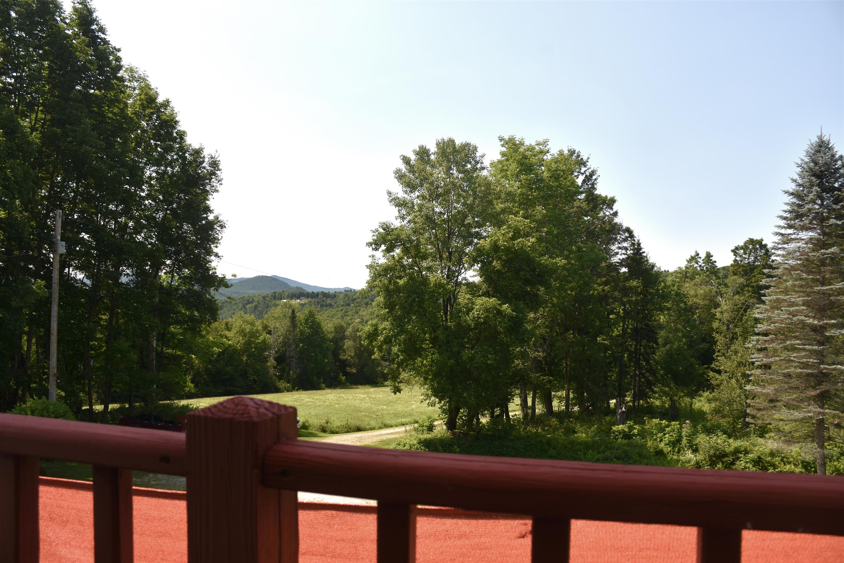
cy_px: 282
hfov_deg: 67.4
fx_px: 633
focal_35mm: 27
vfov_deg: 47.9
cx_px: 422
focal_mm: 18
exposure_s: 1/125
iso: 100
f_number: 5.6
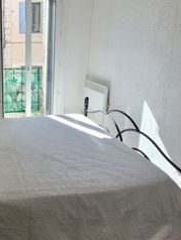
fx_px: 202
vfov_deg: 60.8
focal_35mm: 29
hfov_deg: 43.1
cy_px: 91
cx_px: 10
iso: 40
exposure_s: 1/231
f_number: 2.2
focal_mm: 1.74
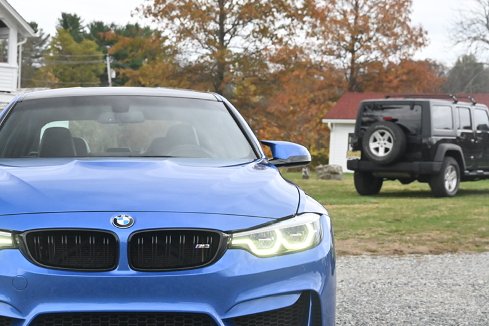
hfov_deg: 23.9
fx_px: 1141
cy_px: 219
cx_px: 125
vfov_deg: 16.2
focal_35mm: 84
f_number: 6.3
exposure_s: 1/500
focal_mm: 52
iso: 4000
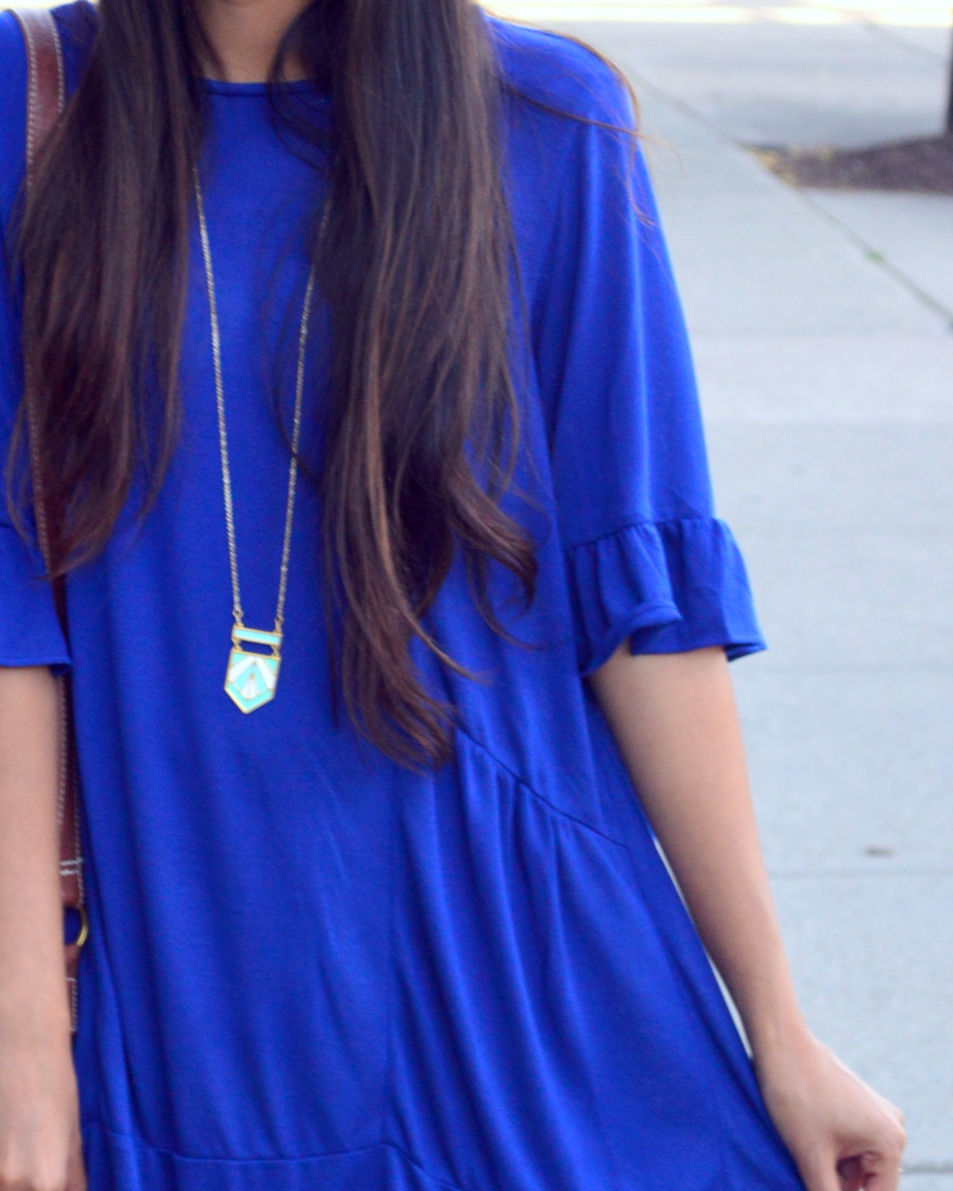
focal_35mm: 180
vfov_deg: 10.7
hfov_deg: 8.6
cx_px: 155
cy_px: 537
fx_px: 6349
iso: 560
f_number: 5.6
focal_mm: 55
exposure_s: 1/100
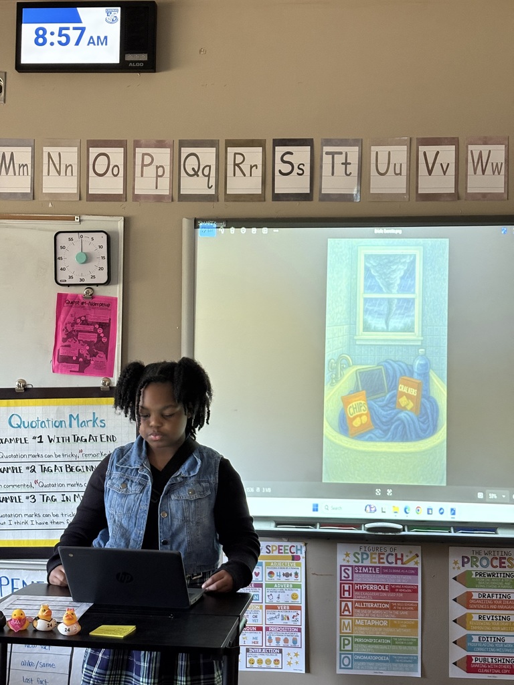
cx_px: 257
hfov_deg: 28.0
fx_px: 1030
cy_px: 342
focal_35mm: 52
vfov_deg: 36.8
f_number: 1.6
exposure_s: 1/40
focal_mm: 5.96
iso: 250
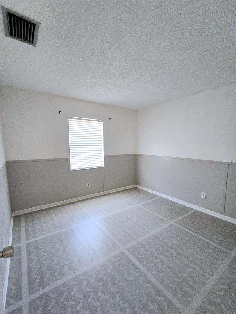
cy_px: 162
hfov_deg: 85.7
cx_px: 118
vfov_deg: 102.0
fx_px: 127
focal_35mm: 14
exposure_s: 1/60.2
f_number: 2.2
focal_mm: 2.2
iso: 400
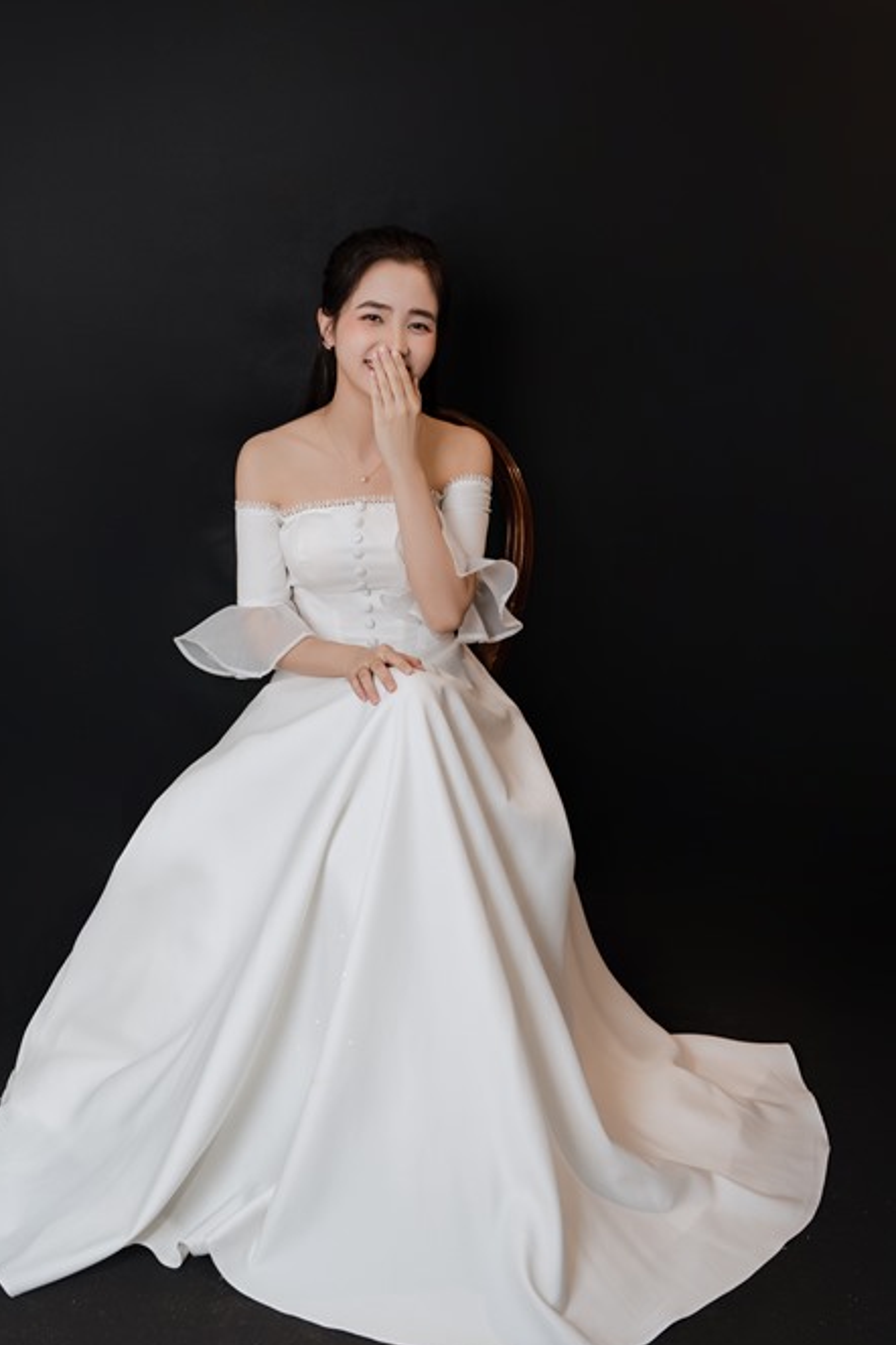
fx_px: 1661
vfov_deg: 44.0
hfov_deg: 30.1
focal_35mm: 45
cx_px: 345
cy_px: 615
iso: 50
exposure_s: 1/100
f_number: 3.2
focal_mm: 35.4
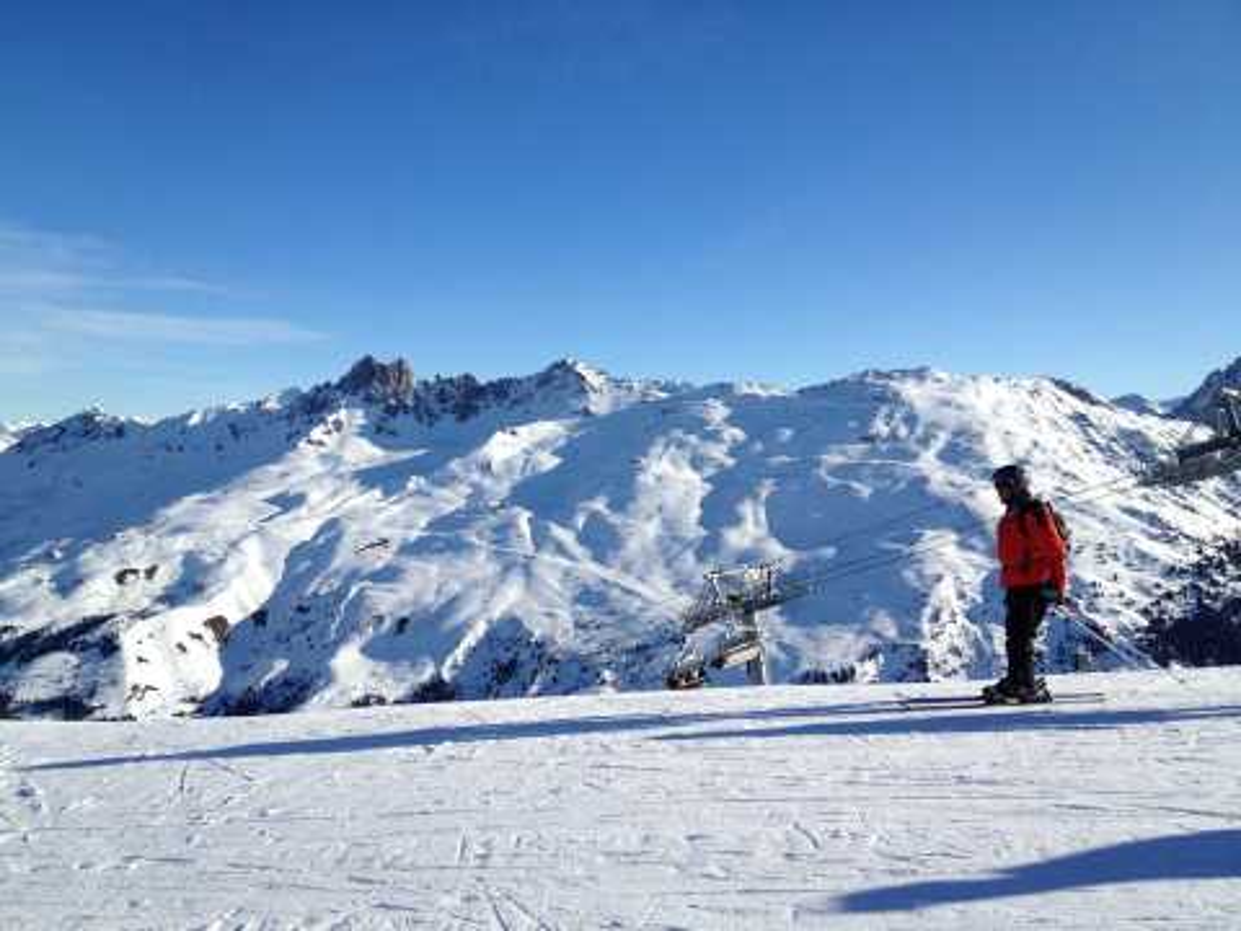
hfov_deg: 52.6
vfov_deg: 40.7
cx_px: 620
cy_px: 466
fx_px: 1255
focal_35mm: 35
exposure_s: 1/2762
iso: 64
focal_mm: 4.28
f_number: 2.4
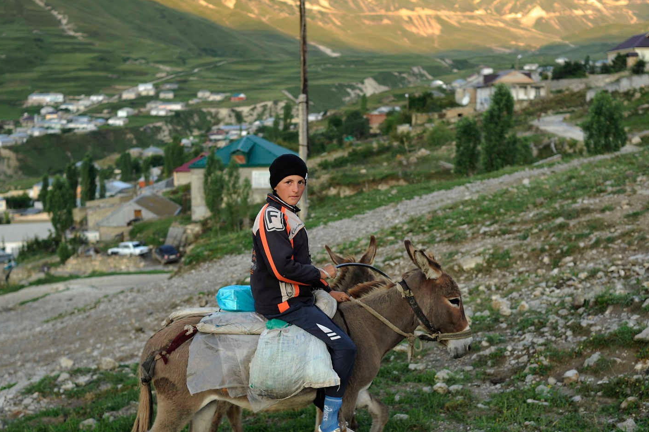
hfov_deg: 38.9
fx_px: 919
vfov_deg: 26.4
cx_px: 306
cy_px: 247
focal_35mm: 51
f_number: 3.5
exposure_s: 1/200
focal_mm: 35
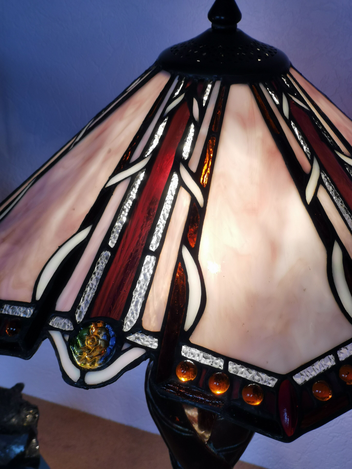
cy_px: 234
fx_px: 1098
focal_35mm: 81
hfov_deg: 18.2
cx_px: 176
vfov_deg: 24.1
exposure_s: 1/100
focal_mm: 7.48
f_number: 2.4
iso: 80
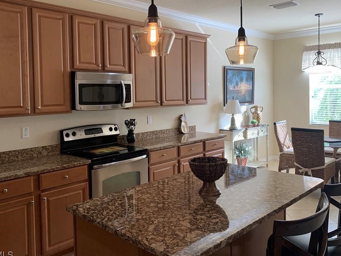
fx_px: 315
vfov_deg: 44.0
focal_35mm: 32
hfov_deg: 56.8
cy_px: 107
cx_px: 173
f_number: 1.8
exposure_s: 1/120
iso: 64
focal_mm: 4.25
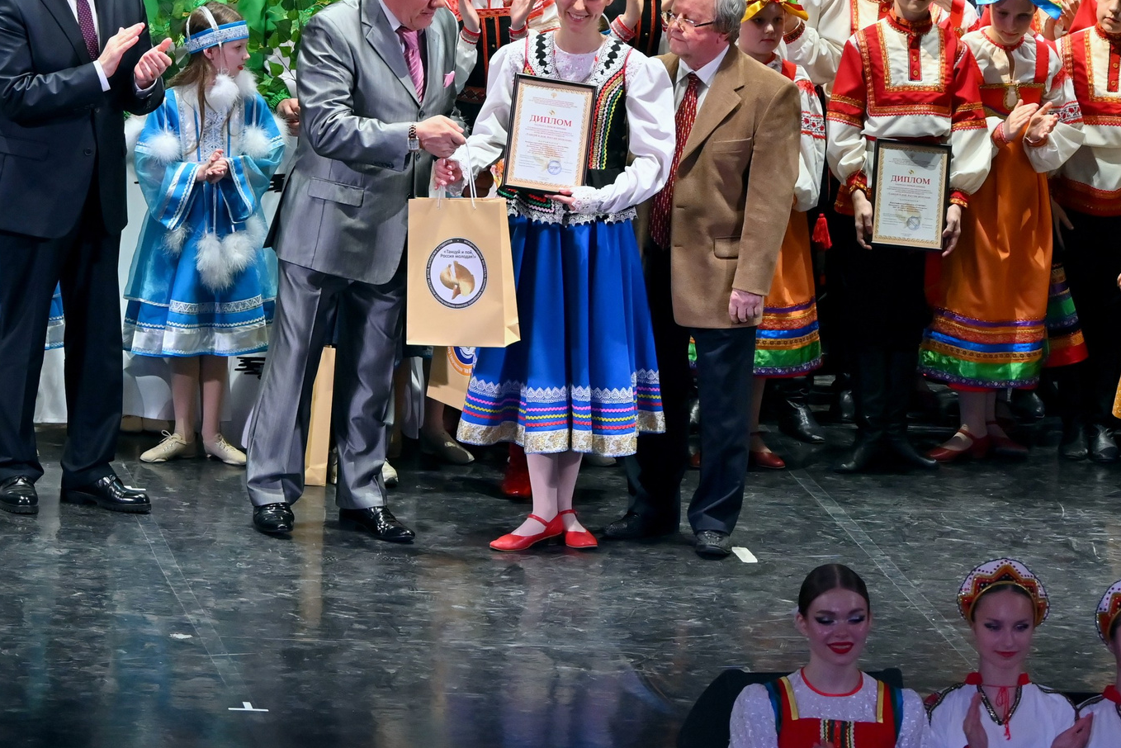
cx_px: 452
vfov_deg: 5.2
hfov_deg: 7.8
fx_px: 8189
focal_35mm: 263
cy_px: 86
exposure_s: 1/180
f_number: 5.6
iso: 800
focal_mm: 93
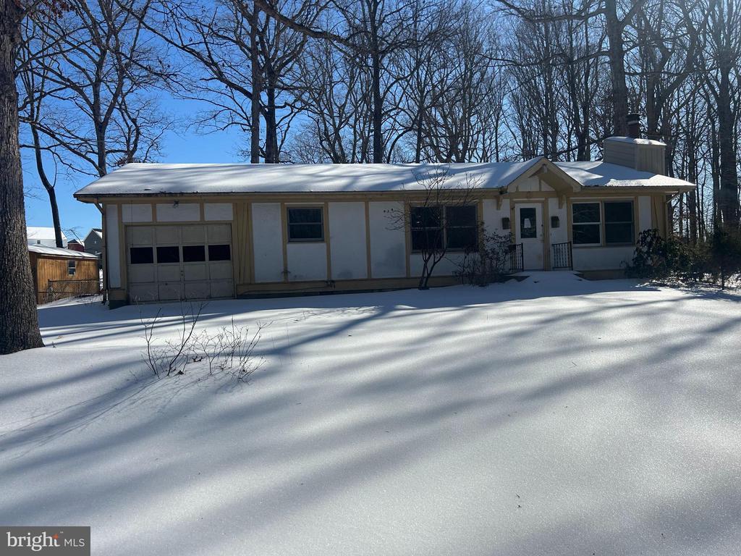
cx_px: 370
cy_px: 278
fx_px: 557
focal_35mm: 26
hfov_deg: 67.3
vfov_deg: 53.1
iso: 50
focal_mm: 5.7
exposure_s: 1/10309
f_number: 1.5
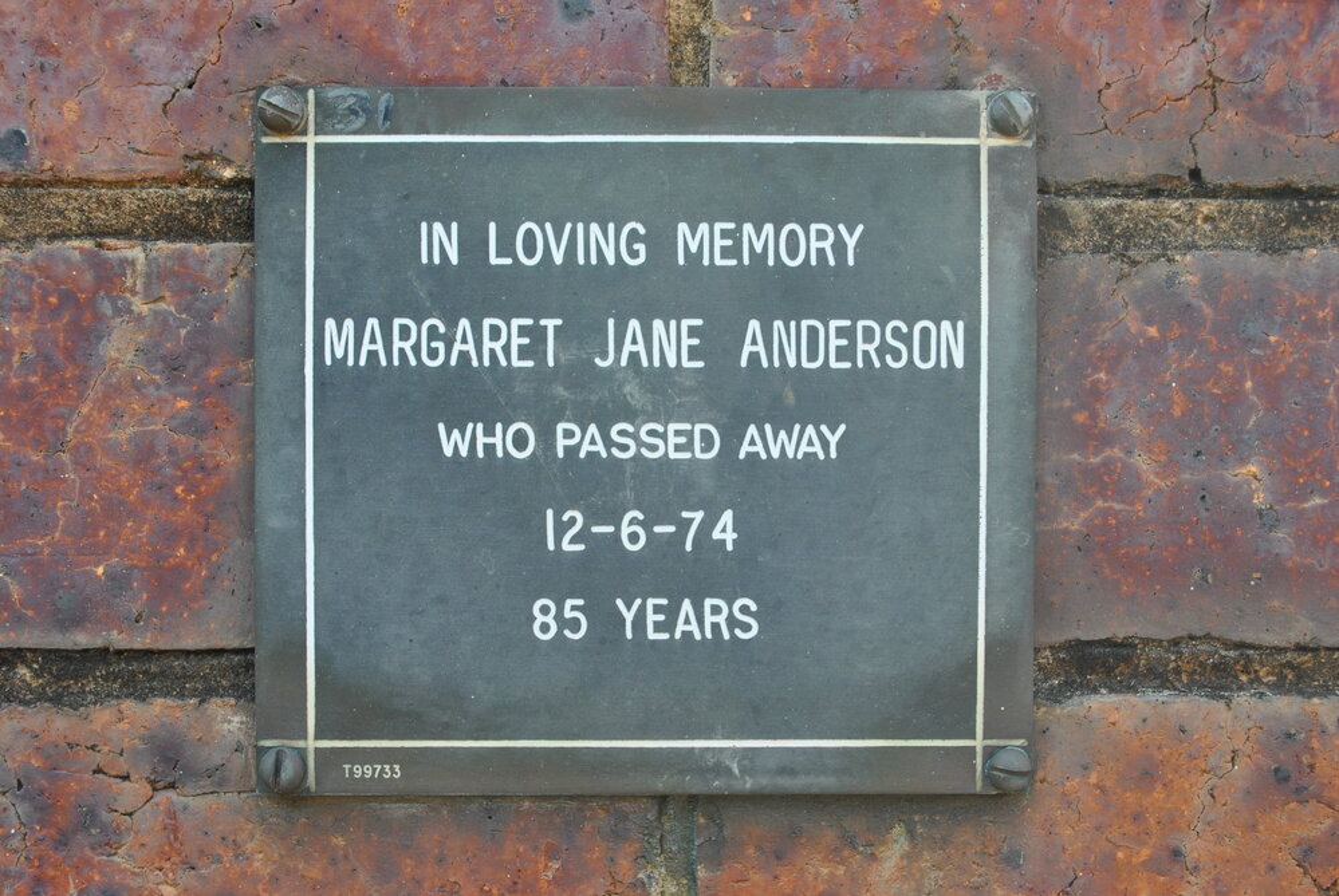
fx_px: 1788
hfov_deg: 41.1
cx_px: 670
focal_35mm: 48
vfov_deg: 28.2
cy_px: 448
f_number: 5.6
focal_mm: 32
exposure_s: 1/125
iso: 180
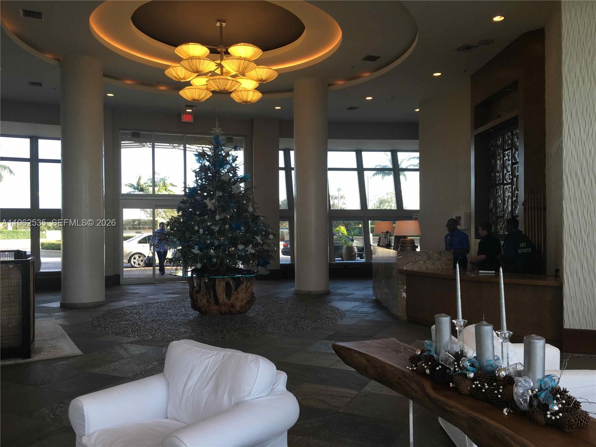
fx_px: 499
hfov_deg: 61.7
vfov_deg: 48.2
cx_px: 298
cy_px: 224
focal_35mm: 29
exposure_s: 1/60
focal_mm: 4.15
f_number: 2.2
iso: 32
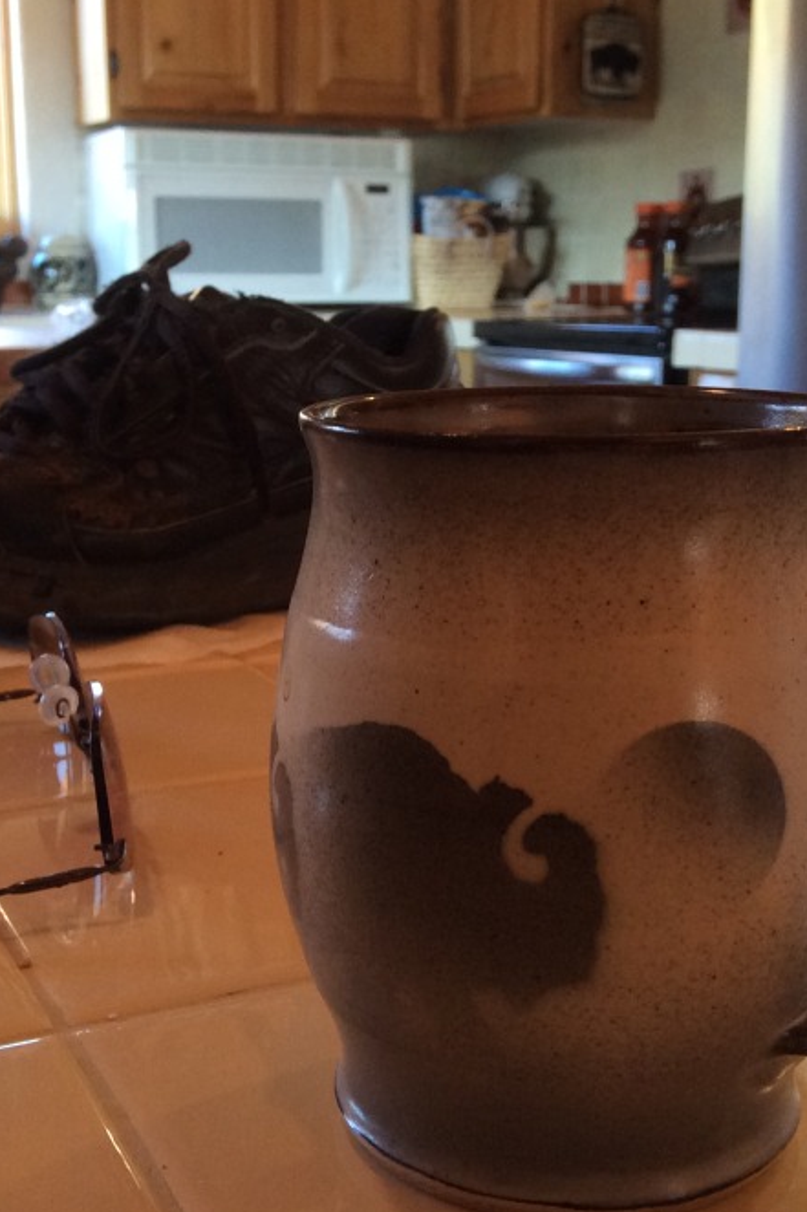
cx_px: 375
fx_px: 1783
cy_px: 590
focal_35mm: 53
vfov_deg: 37.5
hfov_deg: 25.5
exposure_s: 1/24
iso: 100
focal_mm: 3.3
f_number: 2.4
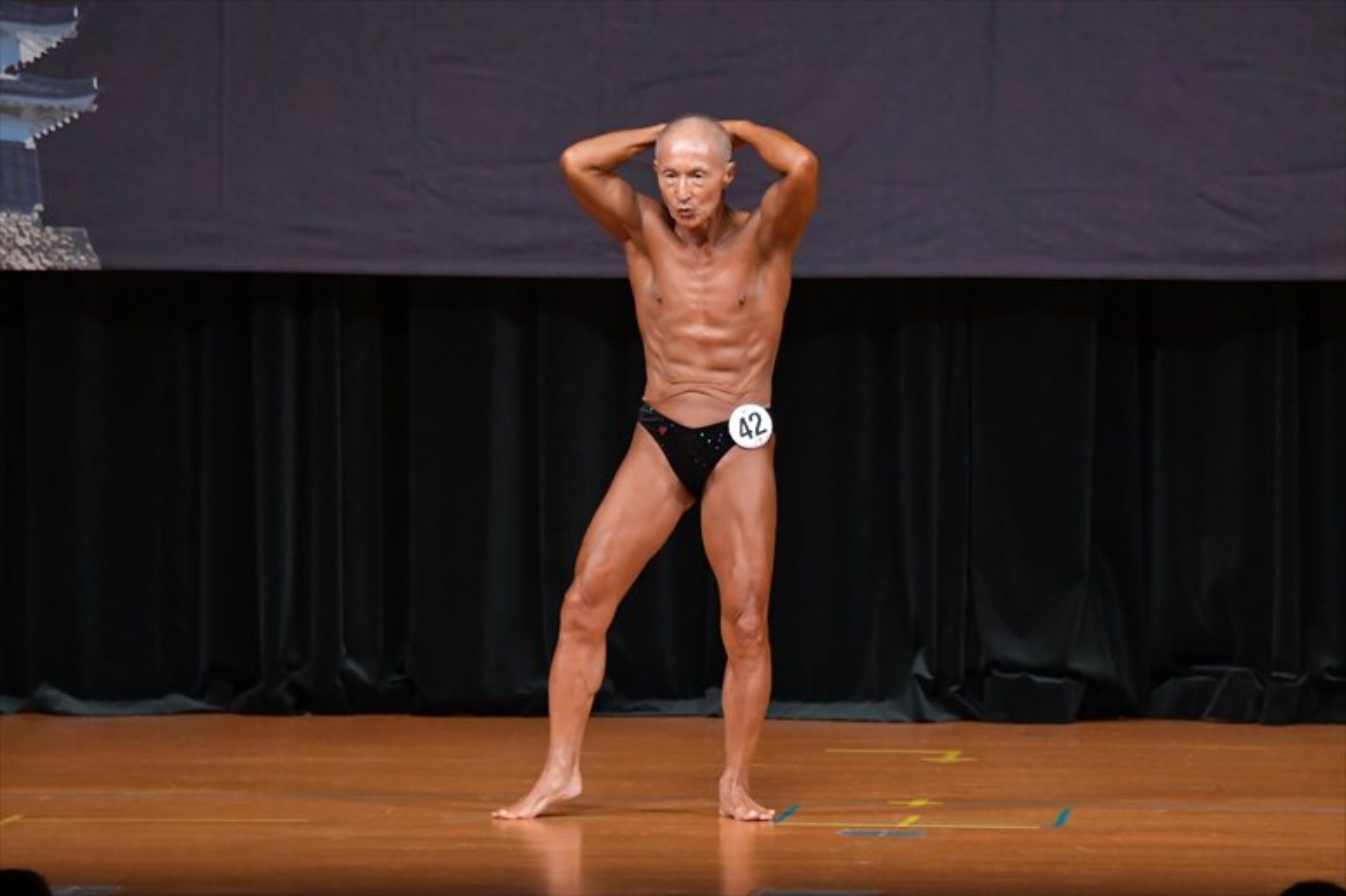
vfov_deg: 4.8
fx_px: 10651
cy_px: 448
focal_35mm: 285
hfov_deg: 7.2
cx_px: 673
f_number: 5.6
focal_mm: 190
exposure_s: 1/400
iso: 5000
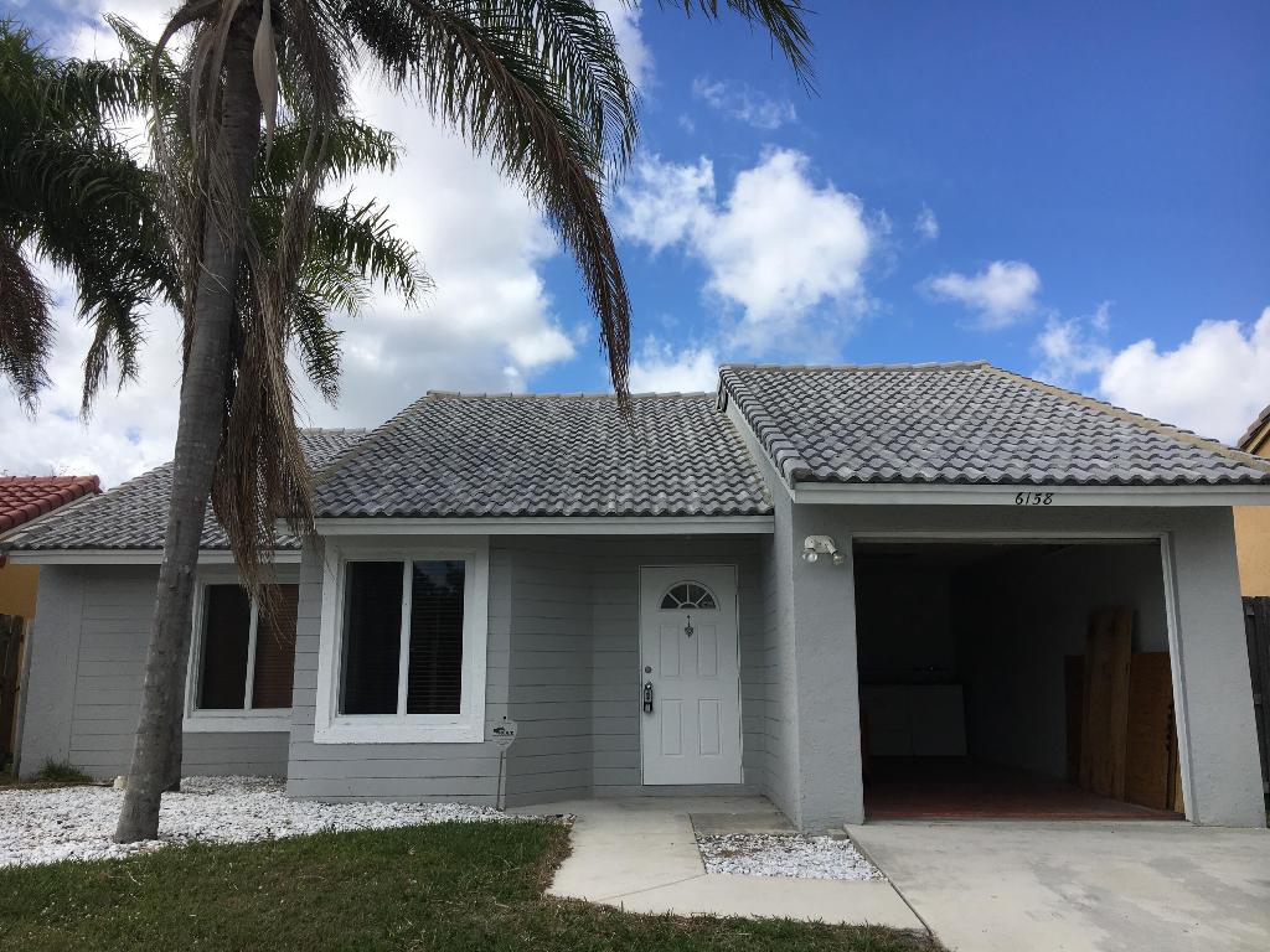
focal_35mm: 29
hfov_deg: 61.7
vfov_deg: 48.2
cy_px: 476
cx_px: 635
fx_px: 1064
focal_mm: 4.15
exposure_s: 1/2137
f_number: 2.2
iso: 25
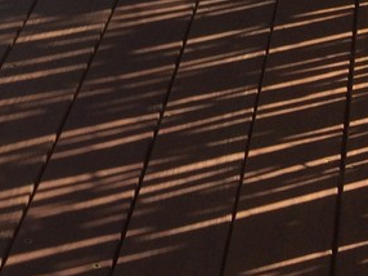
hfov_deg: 15.1
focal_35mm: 112
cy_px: -227
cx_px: -307
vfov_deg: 12.1
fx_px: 1190
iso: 32
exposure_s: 1/1953
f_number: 2.2
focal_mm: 4.12
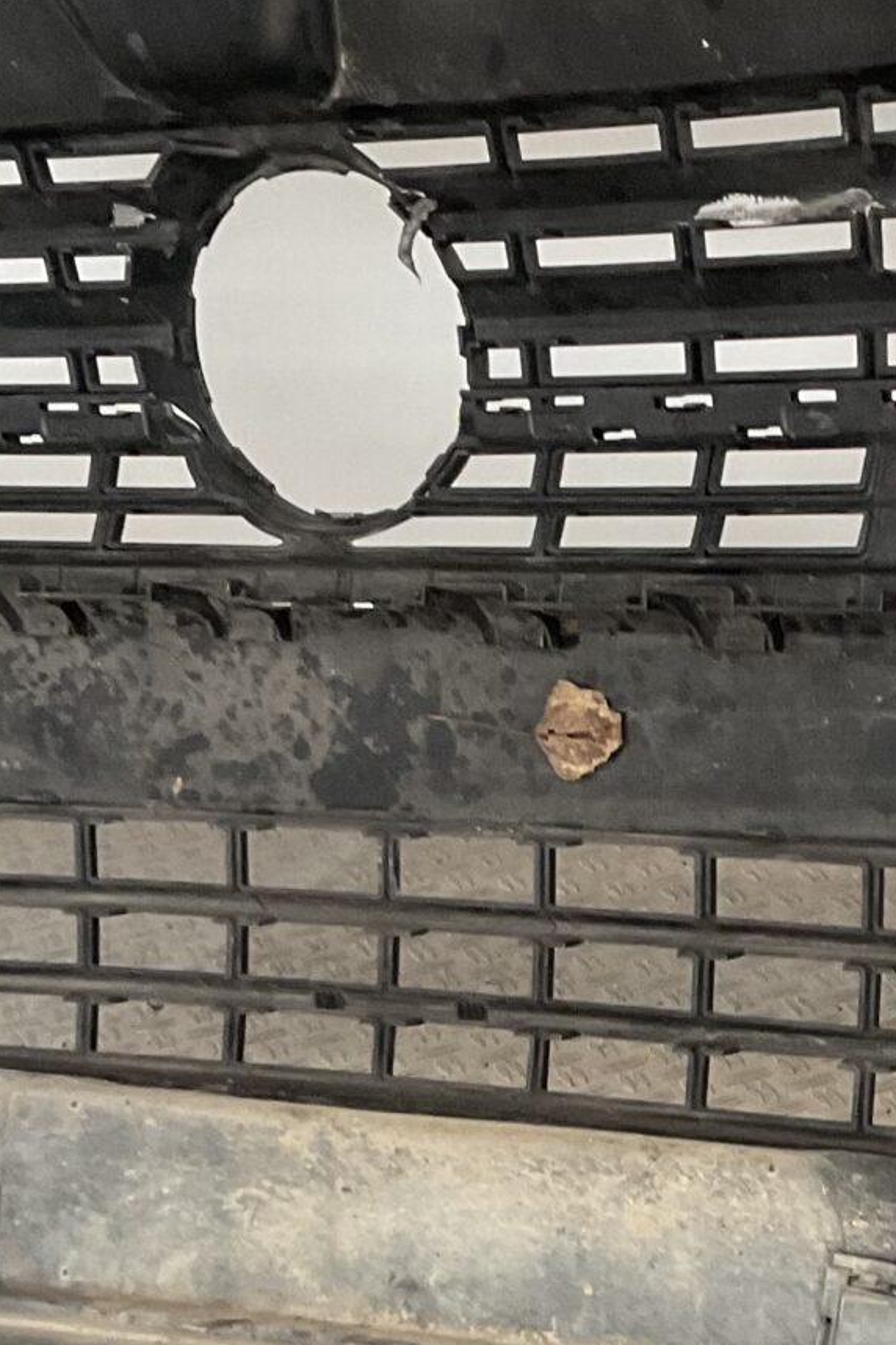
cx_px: 844
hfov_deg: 15.0
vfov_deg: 22.4
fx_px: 3360
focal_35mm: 90
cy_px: 994
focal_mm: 3
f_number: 1.8
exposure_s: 1/60
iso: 160
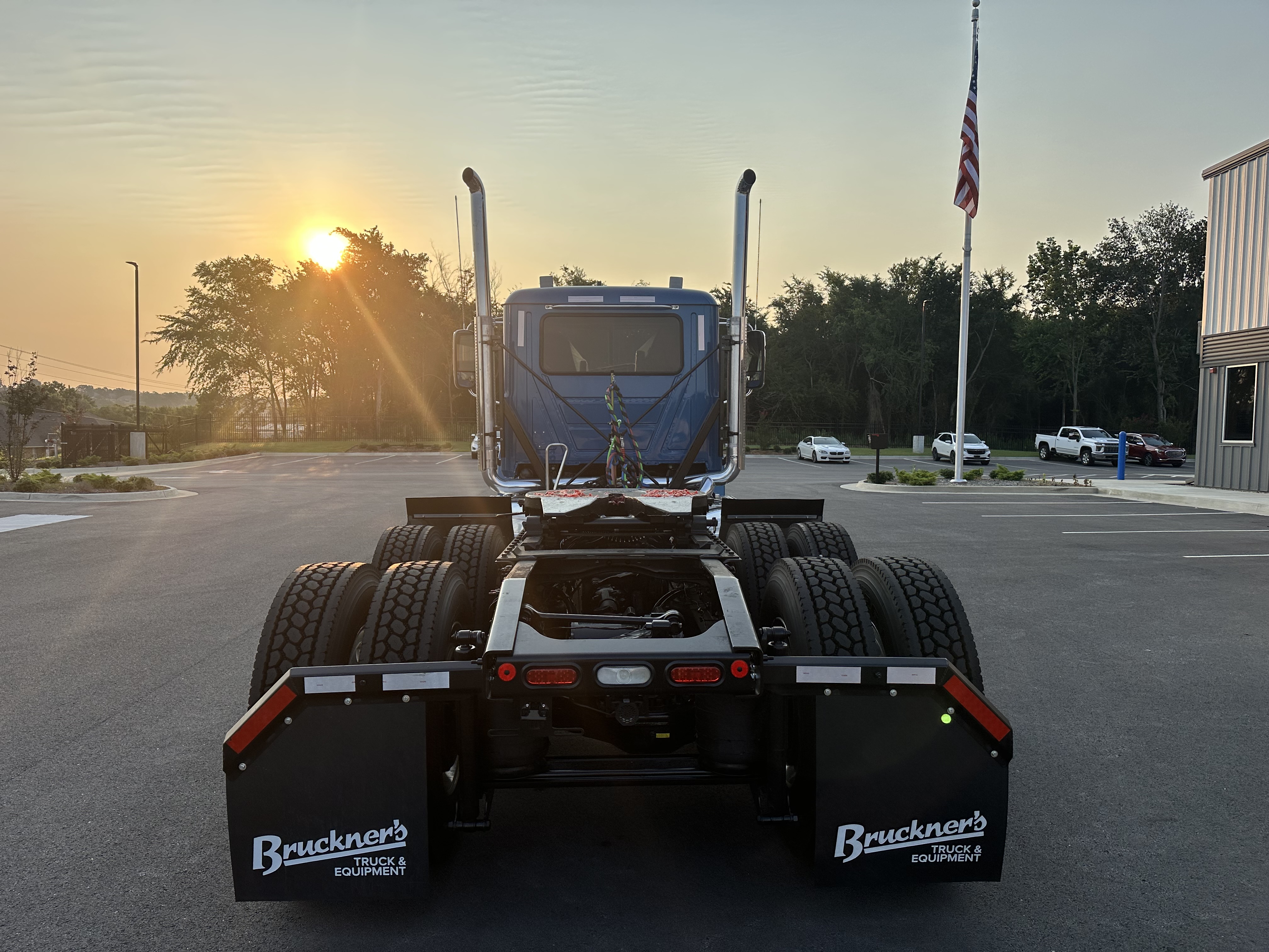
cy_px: 476
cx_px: 634
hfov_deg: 71.6
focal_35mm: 24
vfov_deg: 56.8
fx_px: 880
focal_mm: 6.86
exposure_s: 1/2809
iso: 80
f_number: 1.78
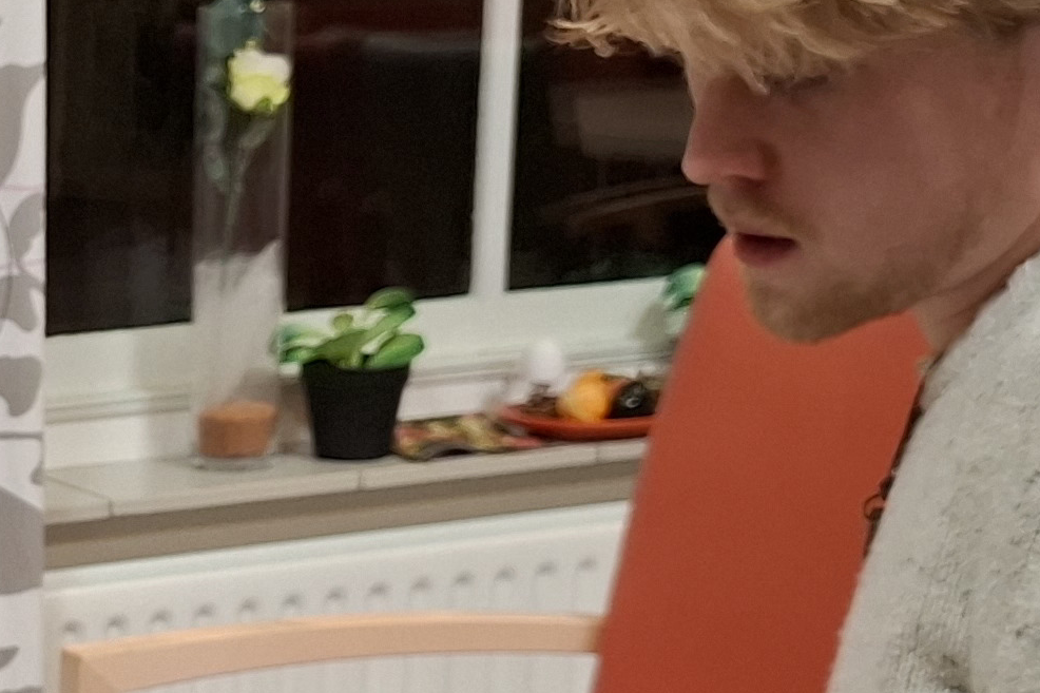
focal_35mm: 99
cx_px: -324
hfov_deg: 19.0
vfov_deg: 13.5
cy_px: 792
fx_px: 2859
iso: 320
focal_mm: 5.54
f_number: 1.8
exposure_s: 1/50
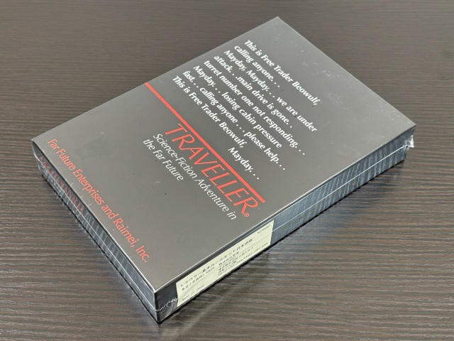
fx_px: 682
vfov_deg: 28.0
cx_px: 227
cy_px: 170
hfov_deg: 36.8
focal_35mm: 52
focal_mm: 5.96
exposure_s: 1/60
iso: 50
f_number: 1.6
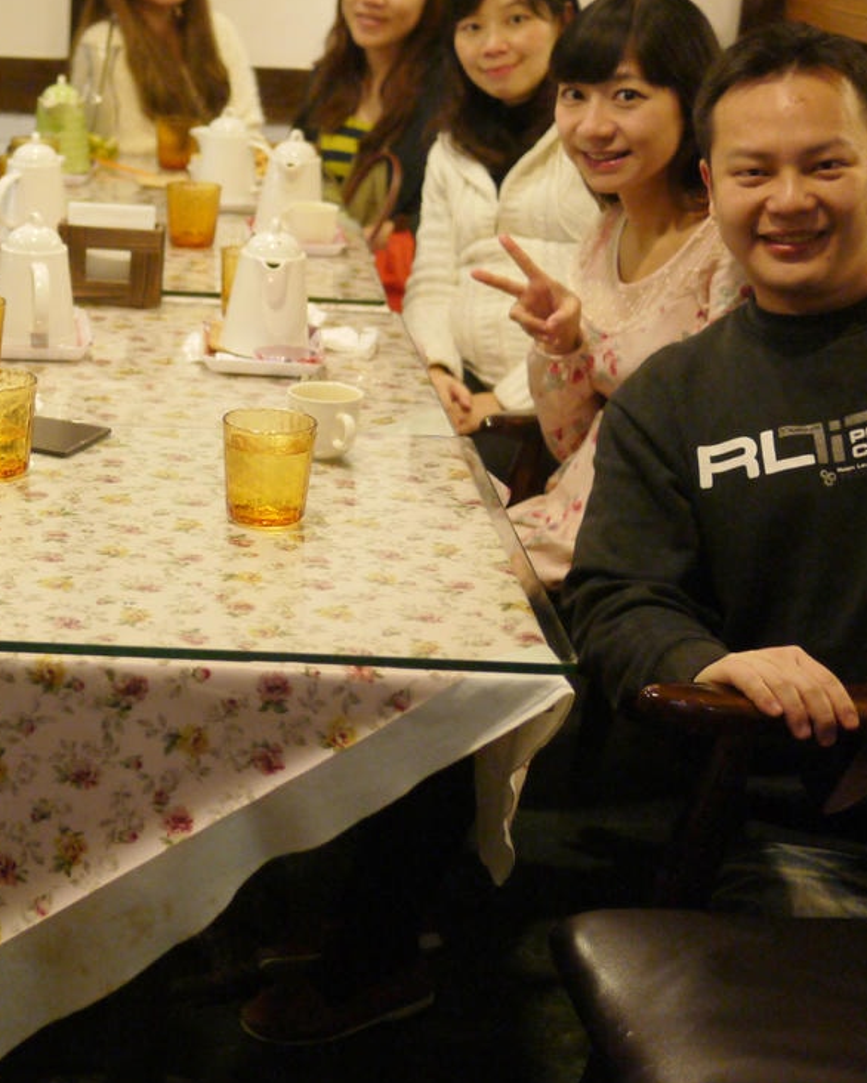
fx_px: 2052
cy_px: 466
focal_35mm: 64
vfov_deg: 29.5
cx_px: 84
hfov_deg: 23.2
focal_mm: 20
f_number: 1.7
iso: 640
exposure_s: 1/60
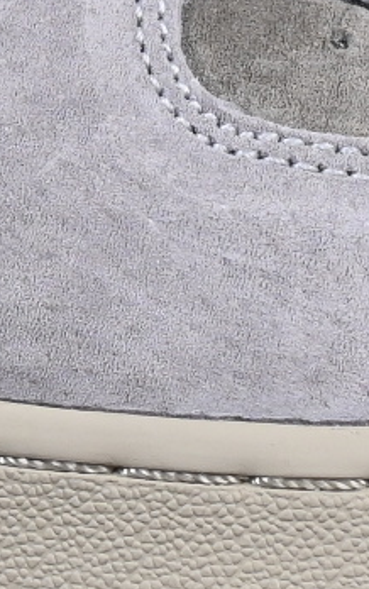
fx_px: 9815
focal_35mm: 611
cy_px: -198
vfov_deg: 3.4
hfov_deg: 2.1
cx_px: -357
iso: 160
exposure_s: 1/80
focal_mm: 50
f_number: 8
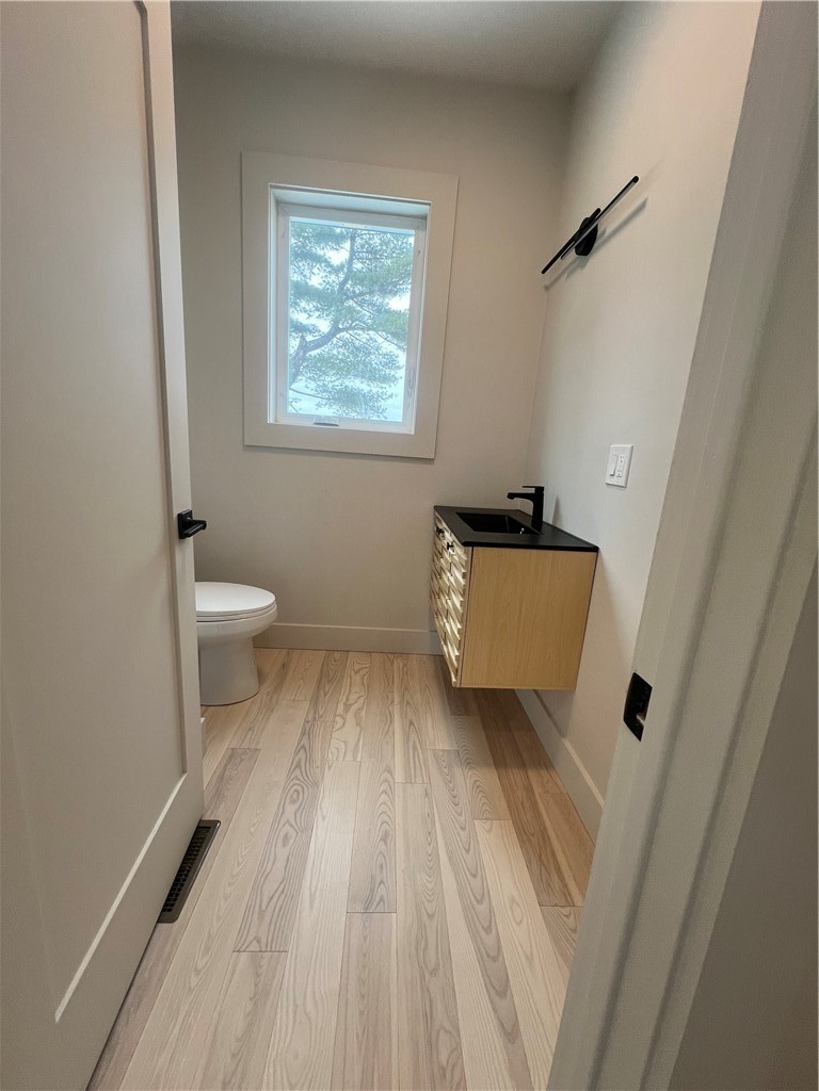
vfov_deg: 106.2
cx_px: 410
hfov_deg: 89.9
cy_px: 546
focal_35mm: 13
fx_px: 410
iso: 80
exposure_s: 1/120
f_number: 1.8
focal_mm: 1.57
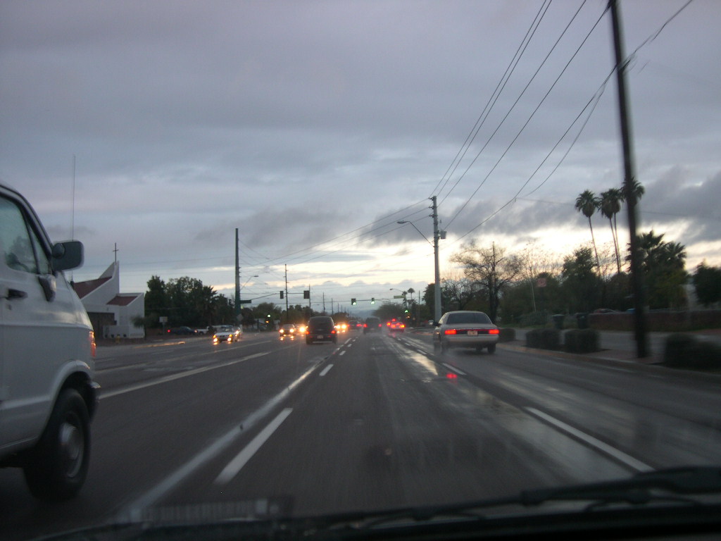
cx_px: 360
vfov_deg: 37.7
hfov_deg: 49.0
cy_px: 270
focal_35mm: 38
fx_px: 791
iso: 100
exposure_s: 1/32.5
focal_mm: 8
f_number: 2.8
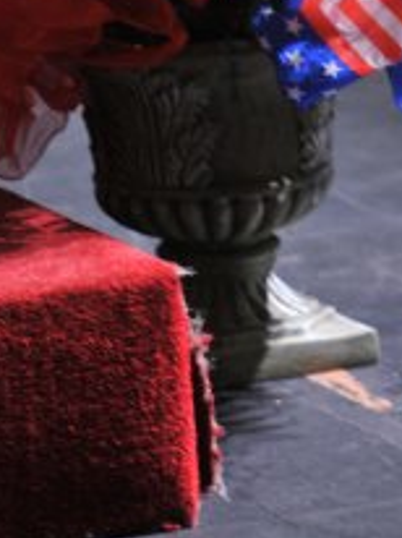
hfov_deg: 2.7
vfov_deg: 3.6
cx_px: 171
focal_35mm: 546
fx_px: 8472
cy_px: -217
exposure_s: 1/30
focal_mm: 130
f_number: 2.8
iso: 450
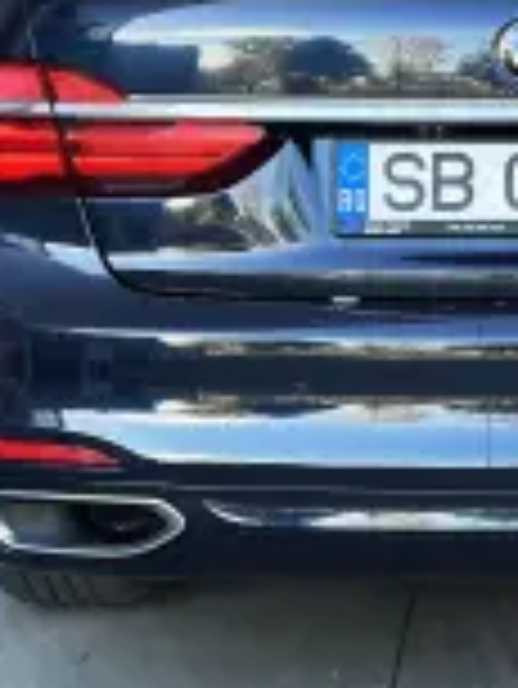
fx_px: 2251
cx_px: 581
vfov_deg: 17.4
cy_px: 283
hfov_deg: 12.9
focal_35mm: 113
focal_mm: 6.86
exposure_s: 1/341
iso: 80
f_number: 1.78
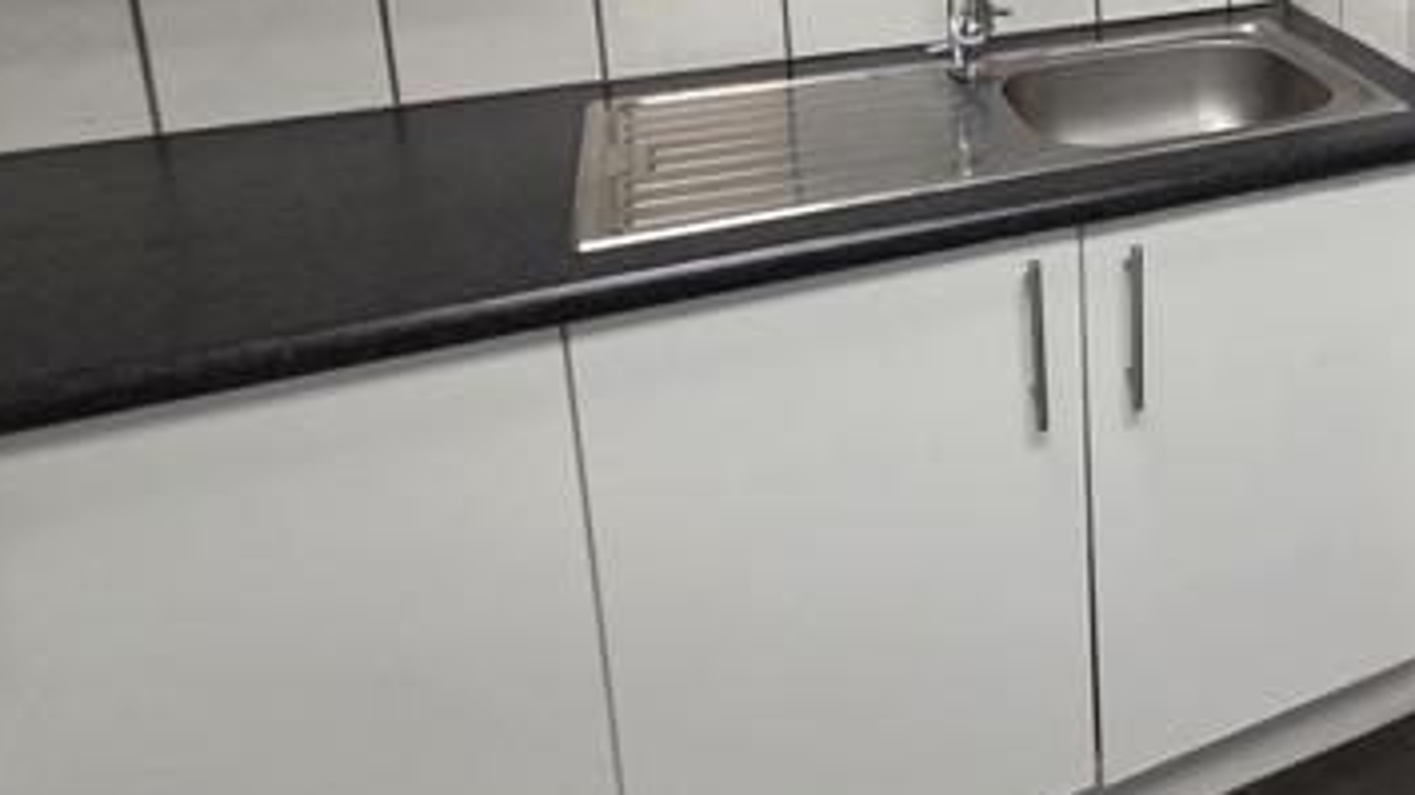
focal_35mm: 32
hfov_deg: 49.5
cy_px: -64
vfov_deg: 32.5
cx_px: 1423
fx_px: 1200
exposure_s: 1/100
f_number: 1.9
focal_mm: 2.2
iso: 250
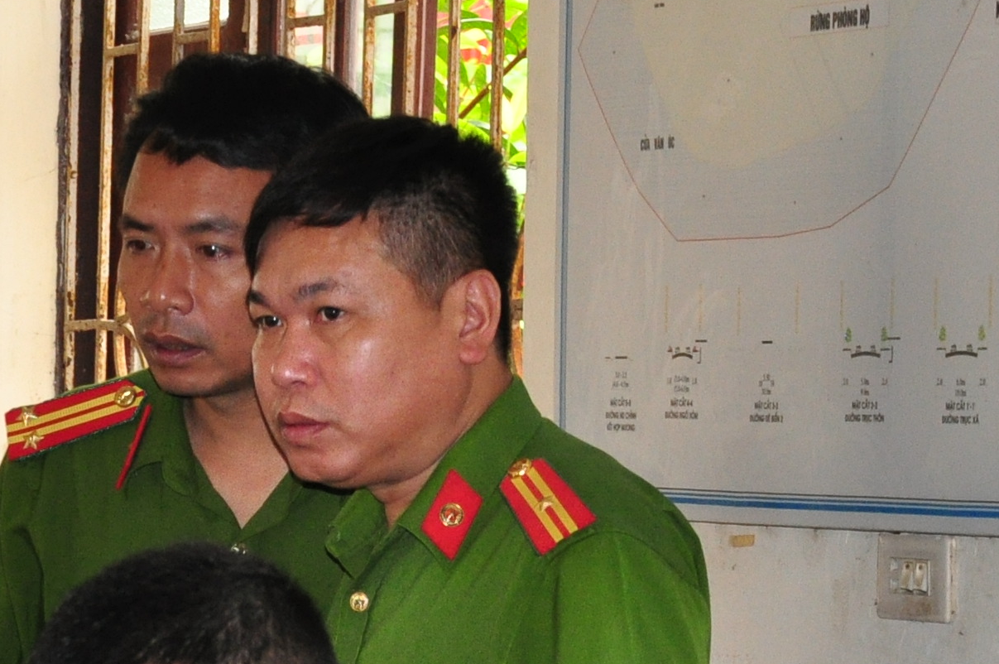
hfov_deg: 8.4
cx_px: -451
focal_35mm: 240
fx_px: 6646
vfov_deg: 5.7
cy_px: 736
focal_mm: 45
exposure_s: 1/60
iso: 800
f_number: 5
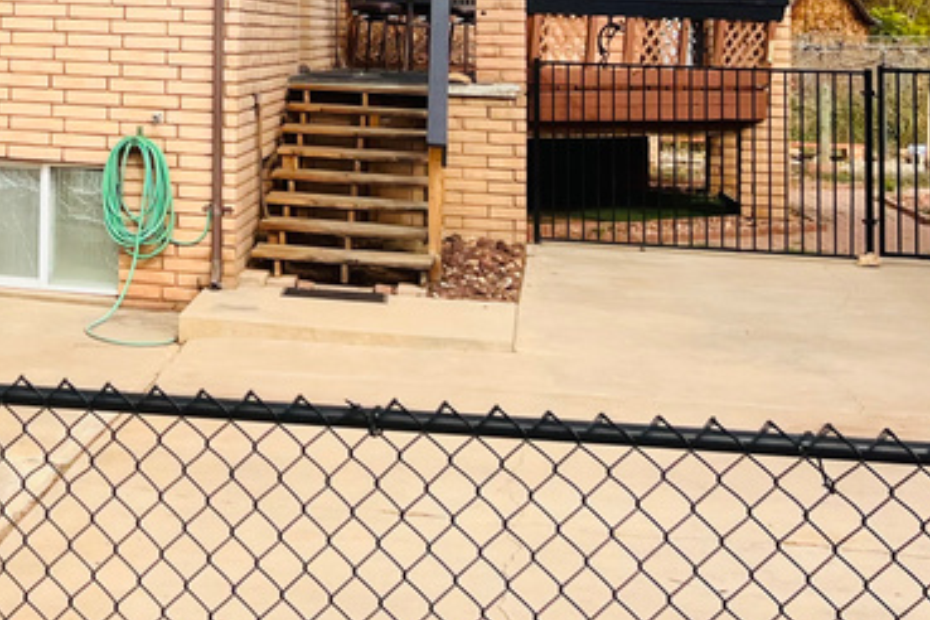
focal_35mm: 75
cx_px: -181
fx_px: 1937
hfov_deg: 24.5
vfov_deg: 17.3
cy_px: -129
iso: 50
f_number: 1.5
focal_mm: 5.7
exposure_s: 1/5882
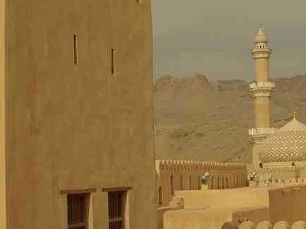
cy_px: 115
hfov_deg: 24.7
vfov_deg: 19.0
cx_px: 258
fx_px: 684
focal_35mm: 77
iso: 100
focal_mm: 23.1
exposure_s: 1/350
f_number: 8
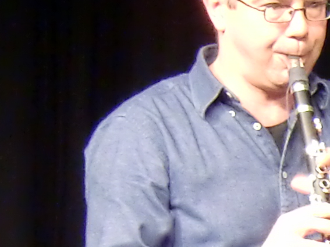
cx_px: 1020
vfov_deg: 3.8
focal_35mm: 388
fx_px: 3698
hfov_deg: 4.9
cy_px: 584
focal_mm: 9.8
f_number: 4.2
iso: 400
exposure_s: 1/13
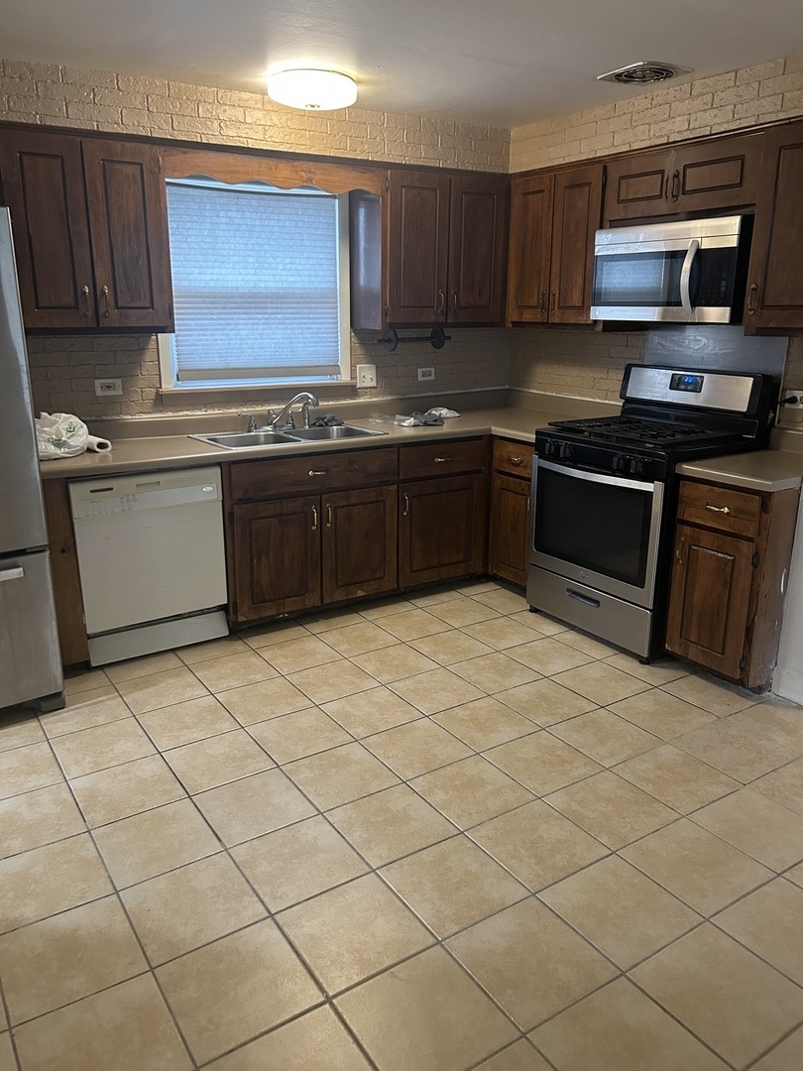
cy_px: 536
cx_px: 402
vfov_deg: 67.3
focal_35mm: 26
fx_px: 804
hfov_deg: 53.1
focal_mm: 5.7
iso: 400
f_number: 1.5
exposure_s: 1/60
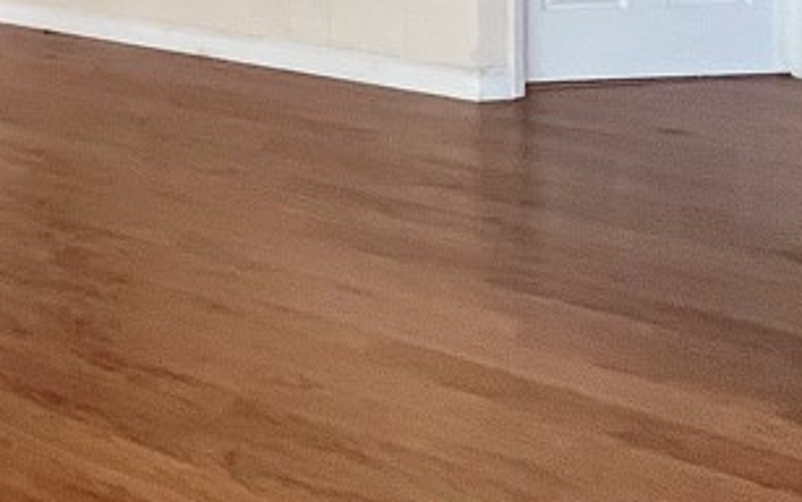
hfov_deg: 31.8
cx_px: -269
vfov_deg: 25.4
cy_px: -89
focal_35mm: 46
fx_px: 1006
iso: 250
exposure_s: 1/120
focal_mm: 1.57
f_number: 1.8
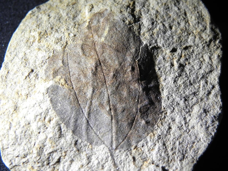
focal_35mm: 75
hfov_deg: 26.0
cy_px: 86
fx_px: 494
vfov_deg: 19.6
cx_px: 114
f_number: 4
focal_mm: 13.4
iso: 160
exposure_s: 1/74.4
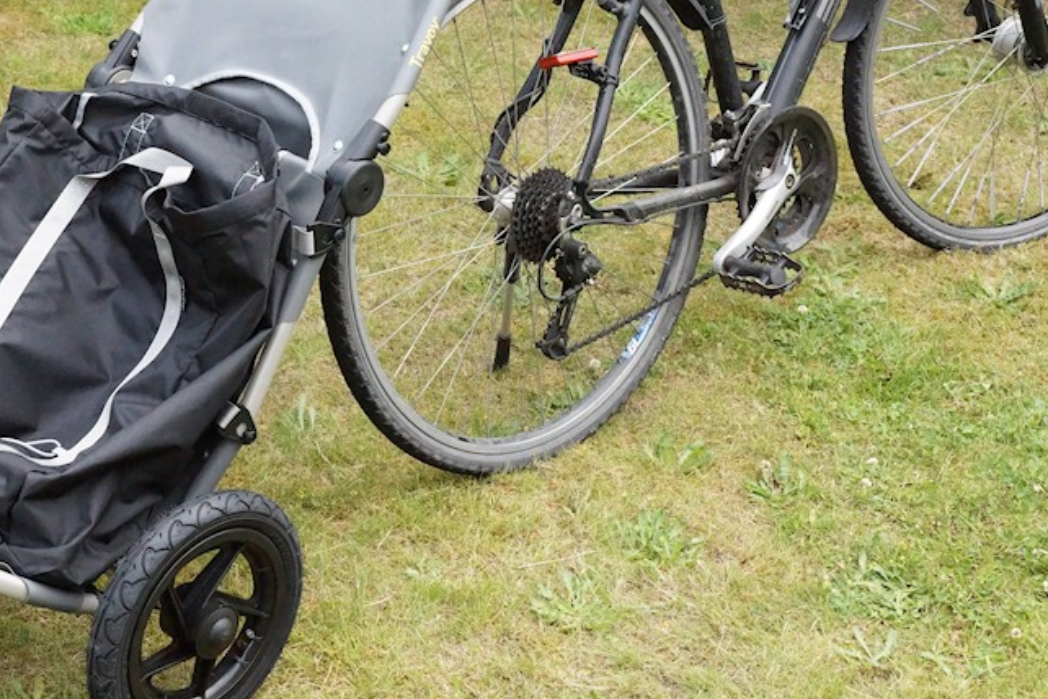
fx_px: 2380
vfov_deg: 16.6
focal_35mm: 82
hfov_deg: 24.7
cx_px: 362
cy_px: 218
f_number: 8
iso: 3200
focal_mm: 35
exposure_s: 1/2000
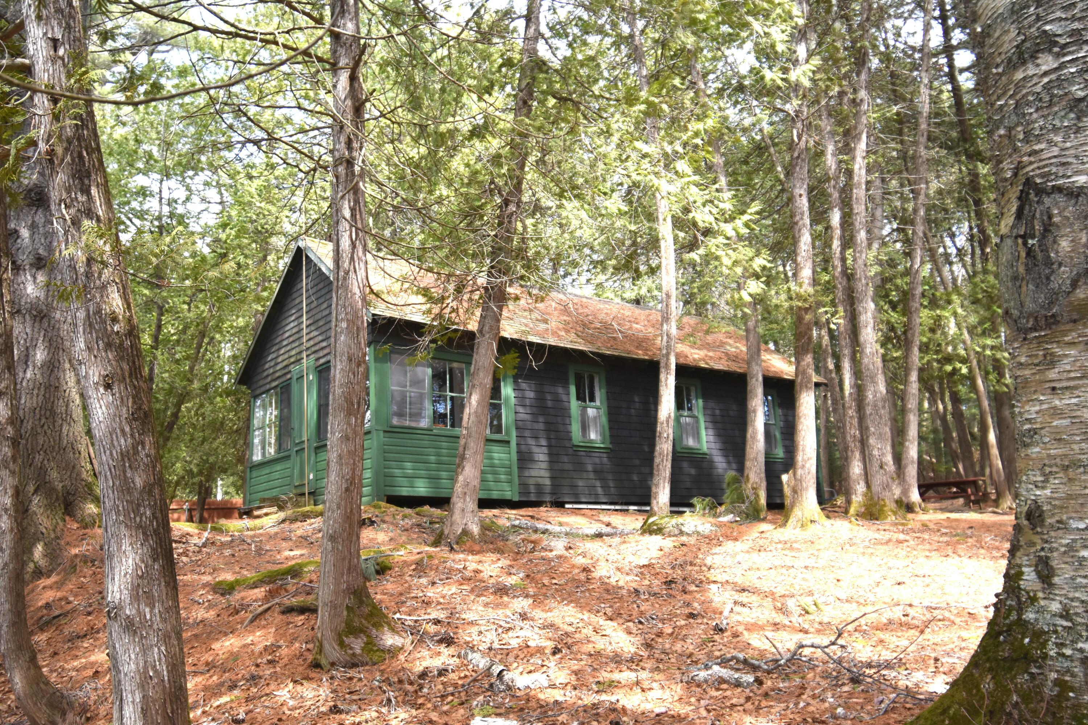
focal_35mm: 30
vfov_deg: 43.6
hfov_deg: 61.9
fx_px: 907
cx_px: 544
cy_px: 362
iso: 400
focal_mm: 20
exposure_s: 1/160
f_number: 6.3
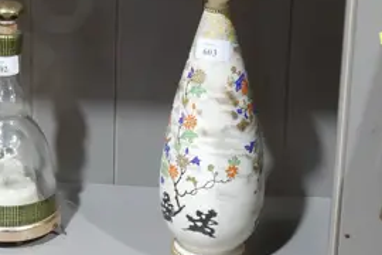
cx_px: 22
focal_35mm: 134
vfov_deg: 10.2
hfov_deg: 15.1
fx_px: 1422
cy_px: 47
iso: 800
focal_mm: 17
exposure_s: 1/60
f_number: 4
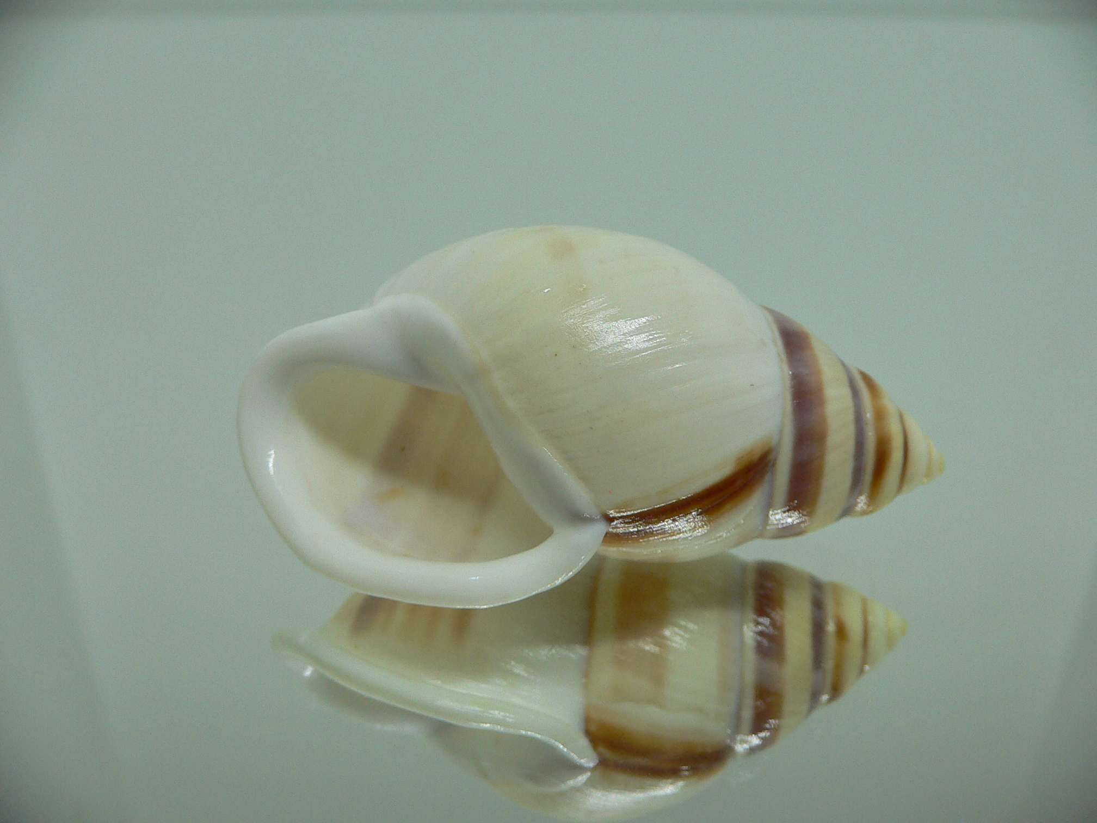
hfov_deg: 52.6
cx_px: 548
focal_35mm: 35
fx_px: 1109
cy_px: 412
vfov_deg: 40.7
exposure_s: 1/60
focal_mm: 4.6
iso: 100
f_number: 2.8
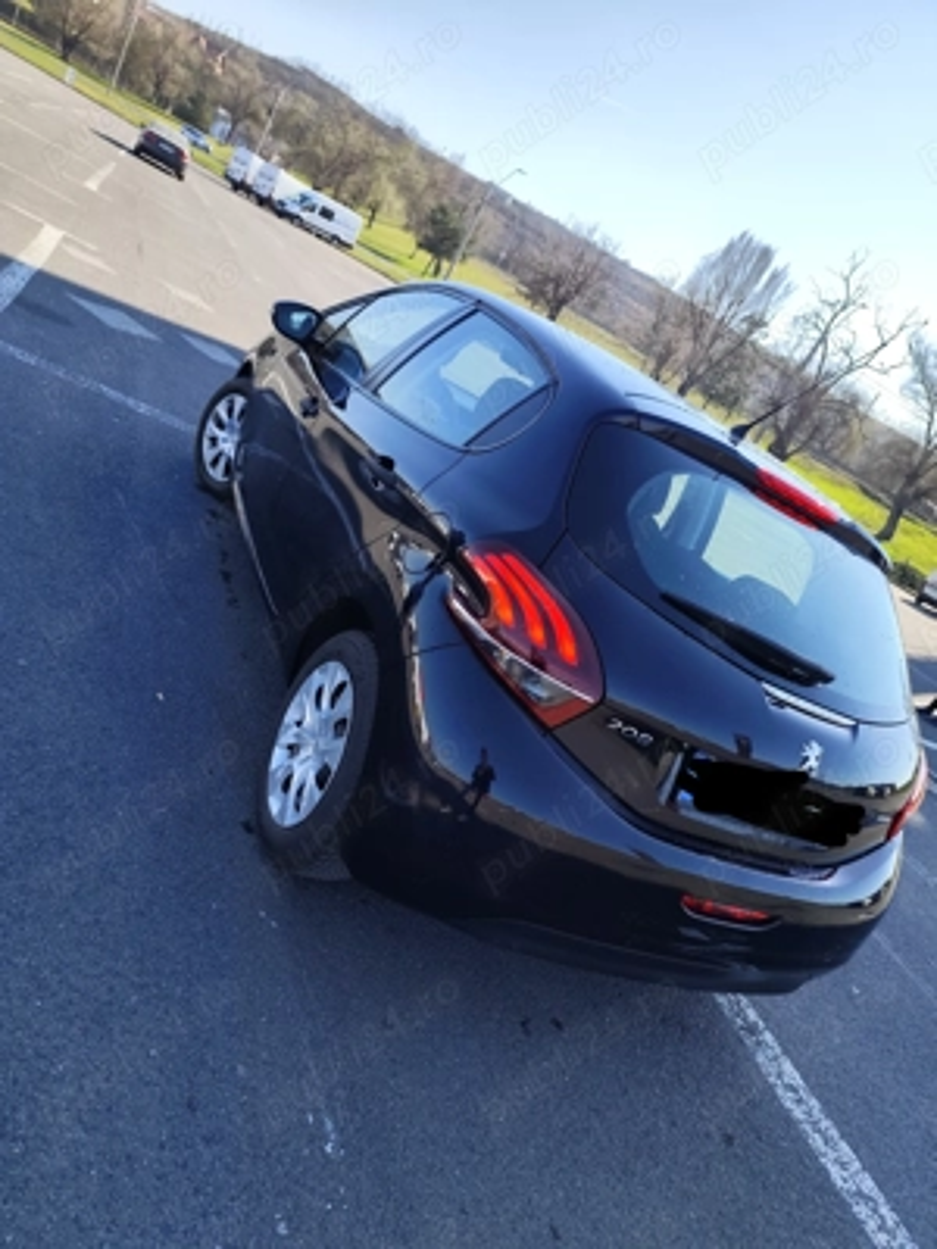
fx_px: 830
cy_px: 624
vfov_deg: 73.9
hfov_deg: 58.9
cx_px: 468
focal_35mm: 23
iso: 50
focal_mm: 6.14
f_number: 1.65
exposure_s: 1/649
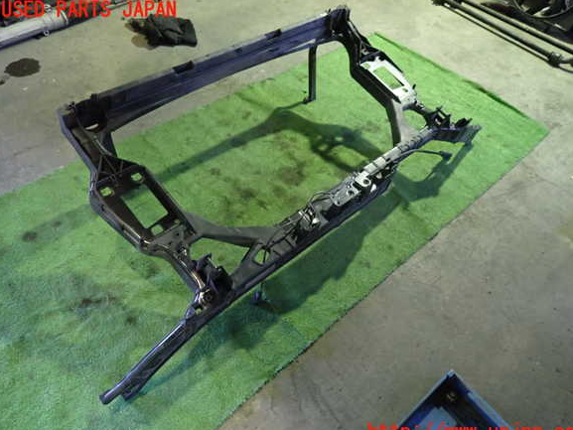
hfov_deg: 67.3
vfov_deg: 53.1
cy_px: 221
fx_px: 430
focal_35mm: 26
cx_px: 294
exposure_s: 1/30
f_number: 2
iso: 800
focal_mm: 4.5
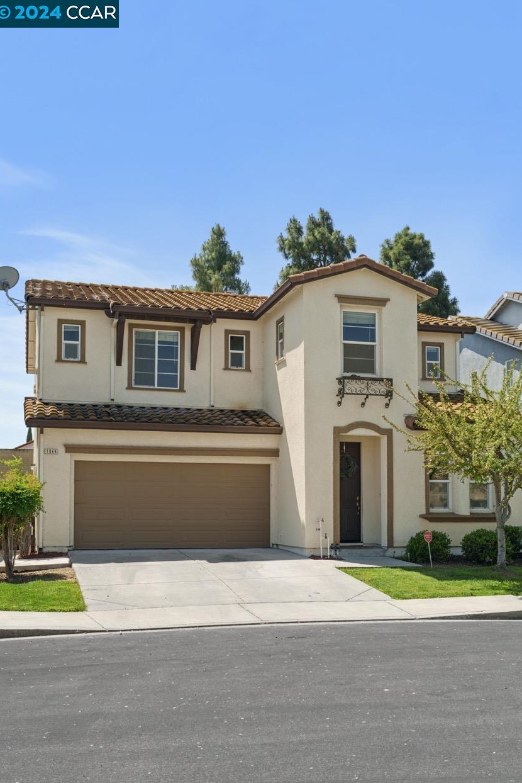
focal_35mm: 36
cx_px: 261
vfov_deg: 53.1
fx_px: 783
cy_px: 399
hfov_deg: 36.9
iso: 100
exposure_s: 1/50
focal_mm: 35
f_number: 8
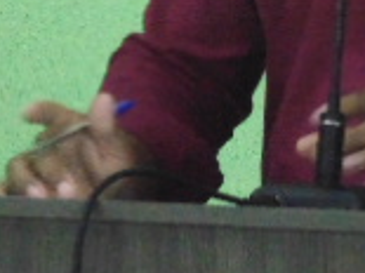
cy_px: -94
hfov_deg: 2.0
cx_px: 254
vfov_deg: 1.5
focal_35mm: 977
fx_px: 10294
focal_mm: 42.3
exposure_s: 1/40
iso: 800
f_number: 5.6
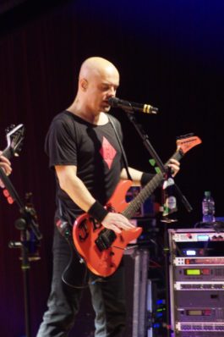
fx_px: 2102
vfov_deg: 9.2
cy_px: 168
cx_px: 112
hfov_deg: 6.1
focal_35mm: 225
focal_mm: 150
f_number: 4.5
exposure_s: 1/40
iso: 3200
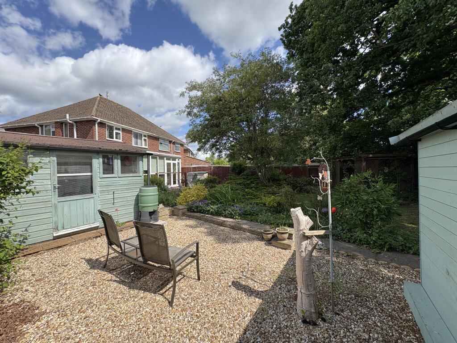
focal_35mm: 14
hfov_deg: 102.1
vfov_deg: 85.7
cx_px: 228
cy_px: 172
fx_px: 185
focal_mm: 2.22
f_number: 2.2
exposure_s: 1/932
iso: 40
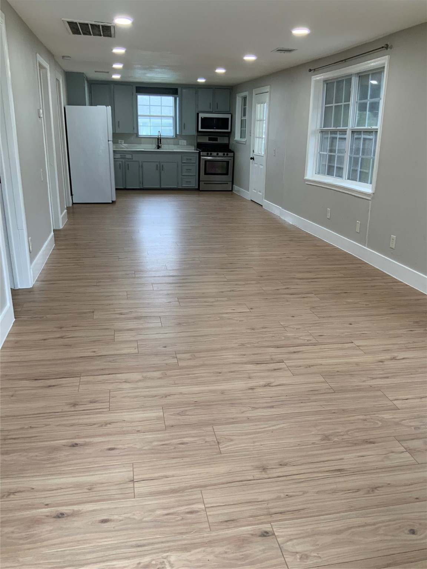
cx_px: 214
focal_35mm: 29
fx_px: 477
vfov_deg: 61.7
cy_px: 284
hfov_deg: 48.2
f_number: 1.8
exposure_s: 1/60
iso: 50
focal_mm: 3
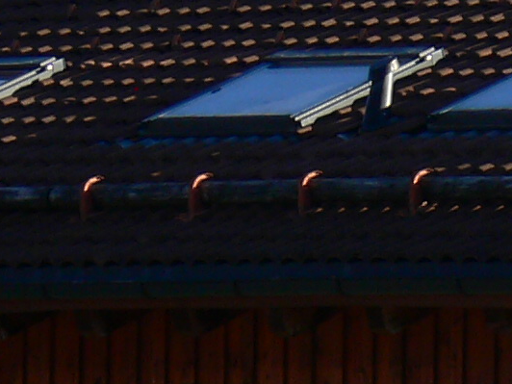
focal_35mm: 803
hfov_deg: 2.5
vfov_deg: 1.9
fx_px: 11877
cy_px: 423
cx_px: 1188
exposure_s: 1/160
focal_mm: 27.7
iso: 80
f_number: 5.6
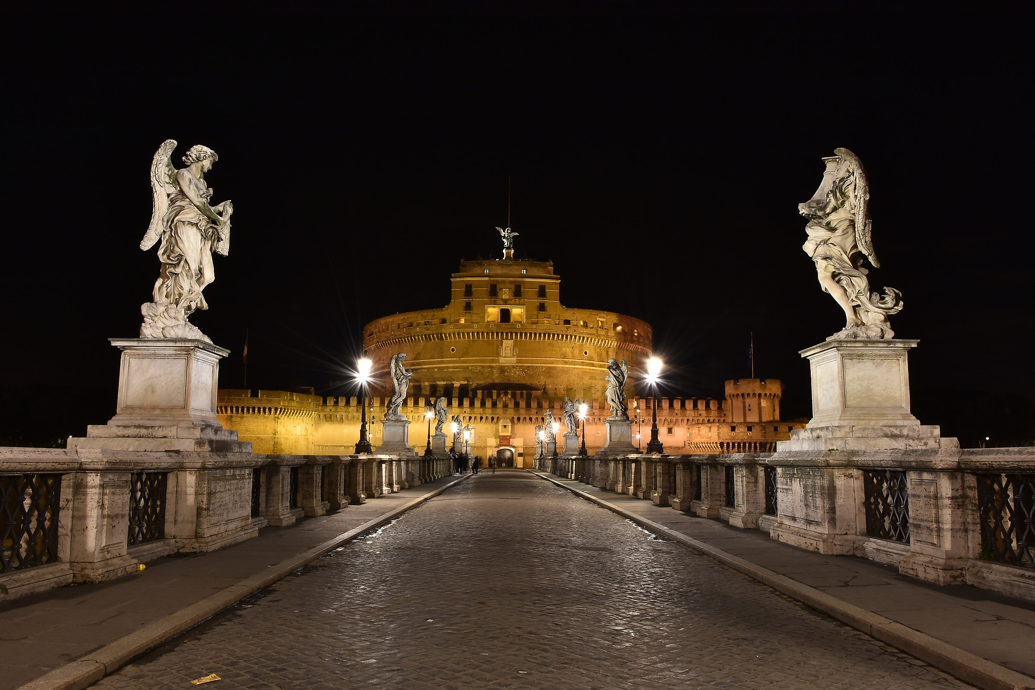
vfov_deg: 47.9
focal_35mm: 27
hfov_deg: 67.4
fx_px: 776
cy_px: 345
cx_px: 518
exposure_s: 8
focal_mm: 18
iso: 100
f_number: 16
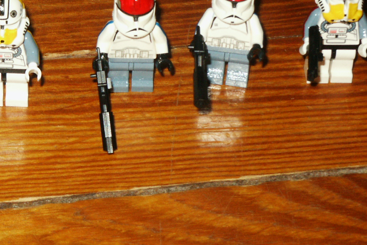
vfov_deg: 7.7
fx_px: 1814
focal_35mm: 178
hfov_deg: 11.5
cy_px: 63
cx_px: 145
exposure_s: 1/90
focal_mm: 20.73
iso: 200
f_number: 8
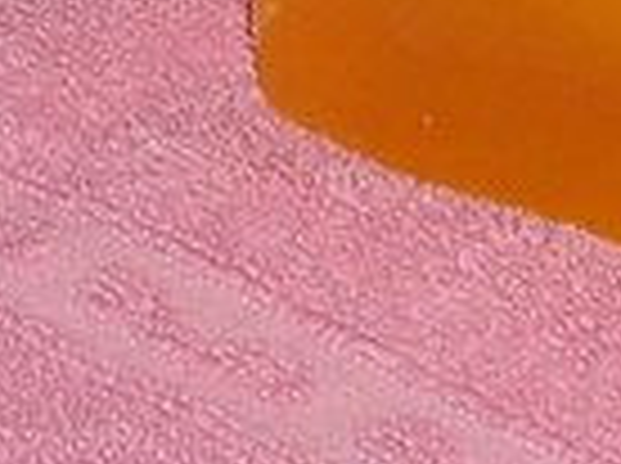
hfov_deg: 11.6
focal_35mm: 170
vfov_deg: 8.6
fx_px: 3044
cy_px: -68
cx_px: 567
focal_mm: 8.7
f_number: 3.3
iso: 100
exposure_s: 1/45
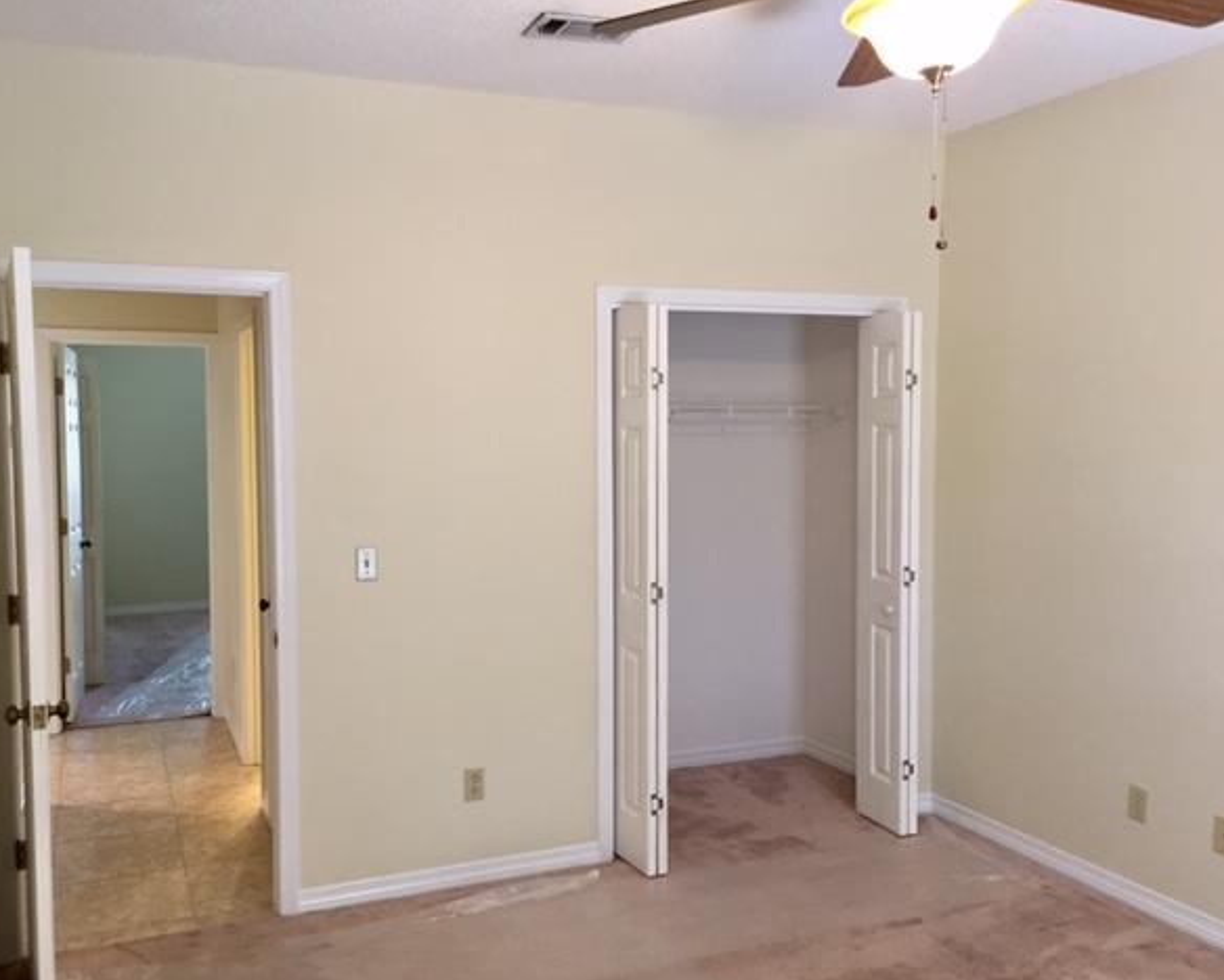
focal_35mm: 31
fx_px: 1124
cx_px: 570
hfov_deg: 57.1
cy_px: 498
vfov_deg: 47.2
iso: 100
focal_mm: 4.15
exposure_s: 1/30
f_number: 2.2
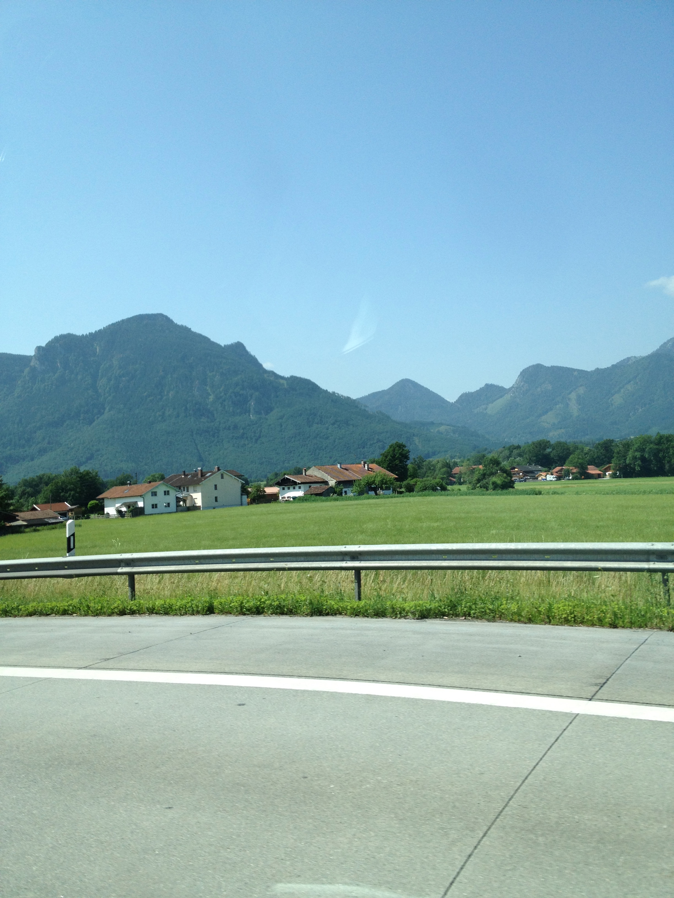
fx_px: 909
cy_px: 449
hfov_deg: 40.7
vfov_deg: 52.6
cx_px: 337
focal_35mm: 35
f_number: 2.4
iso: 64
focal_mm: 4.28
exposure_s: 1/1314
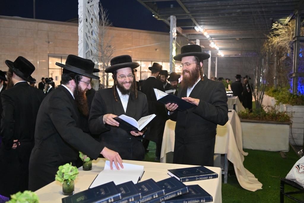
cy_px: 102
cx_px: 152
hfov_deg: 50.7
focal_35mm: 38
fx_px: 321
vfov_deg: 35.1
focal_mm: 38
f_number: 4
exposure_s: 1/125
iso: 1600
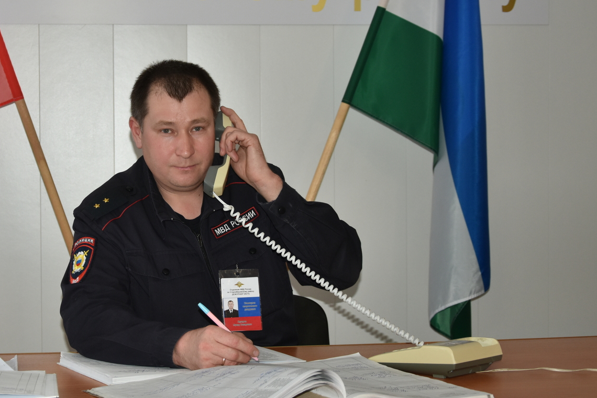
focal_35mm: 80
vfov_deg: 17.0
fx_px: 1327
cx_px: 183
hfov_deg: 25.2
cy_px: 150
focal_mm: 38
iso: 400
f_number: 4.5
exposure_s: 1/60
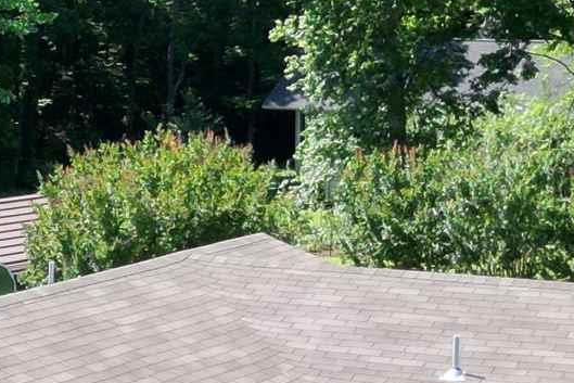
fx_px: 2312
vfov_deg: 9.4
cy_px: 61
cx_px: -25
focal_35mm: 145
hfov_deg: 13.9
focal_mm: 6.72
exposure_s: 1/2500
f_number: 1.7
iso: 100
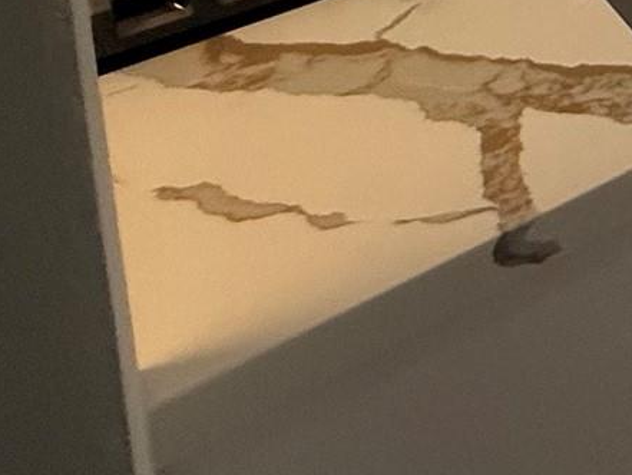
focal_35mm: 65
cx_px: 1254
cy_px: -547
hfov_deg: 18.9
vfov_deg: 16.0
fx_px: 1187
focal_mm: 2.22
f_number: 2.2
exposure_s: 1/104
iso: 320
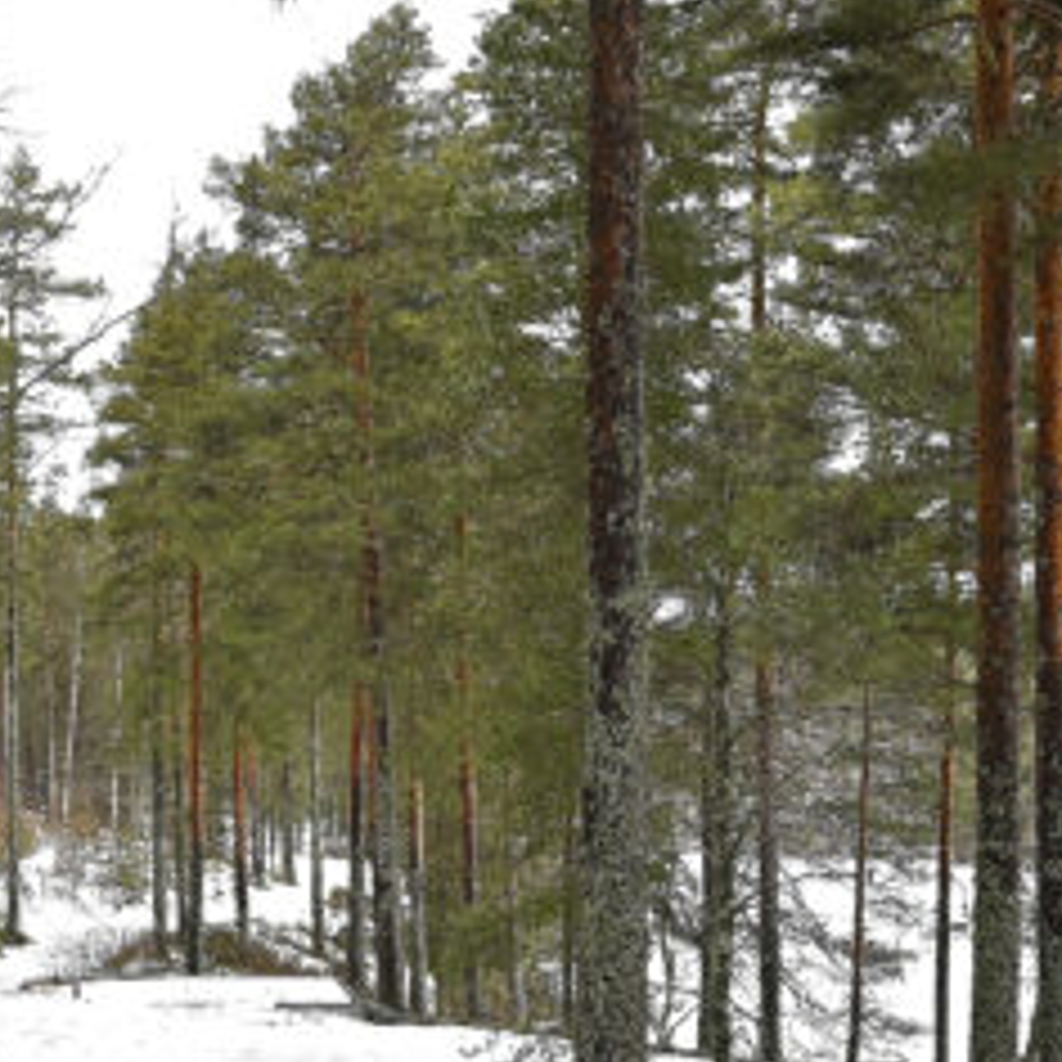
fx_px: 2926
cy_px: 824
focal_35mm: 84
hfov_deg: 20.5
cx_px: 374
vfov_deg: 20.4
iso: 500
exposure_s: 1/200
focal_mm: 32.5
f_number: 7.1
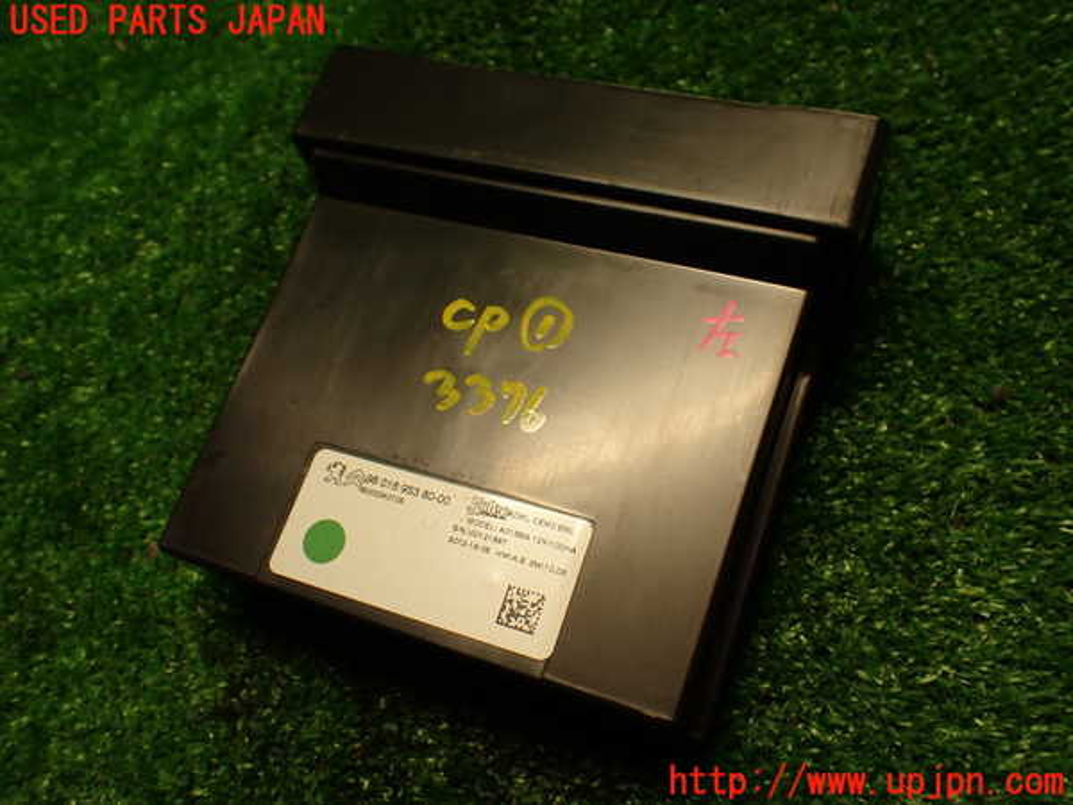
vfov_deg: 44.2
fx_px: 992
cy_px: 402
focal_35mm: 32
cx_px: 536
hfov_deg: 56.8
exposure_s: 1/50
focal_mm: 5.79
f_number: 2.4
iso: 200
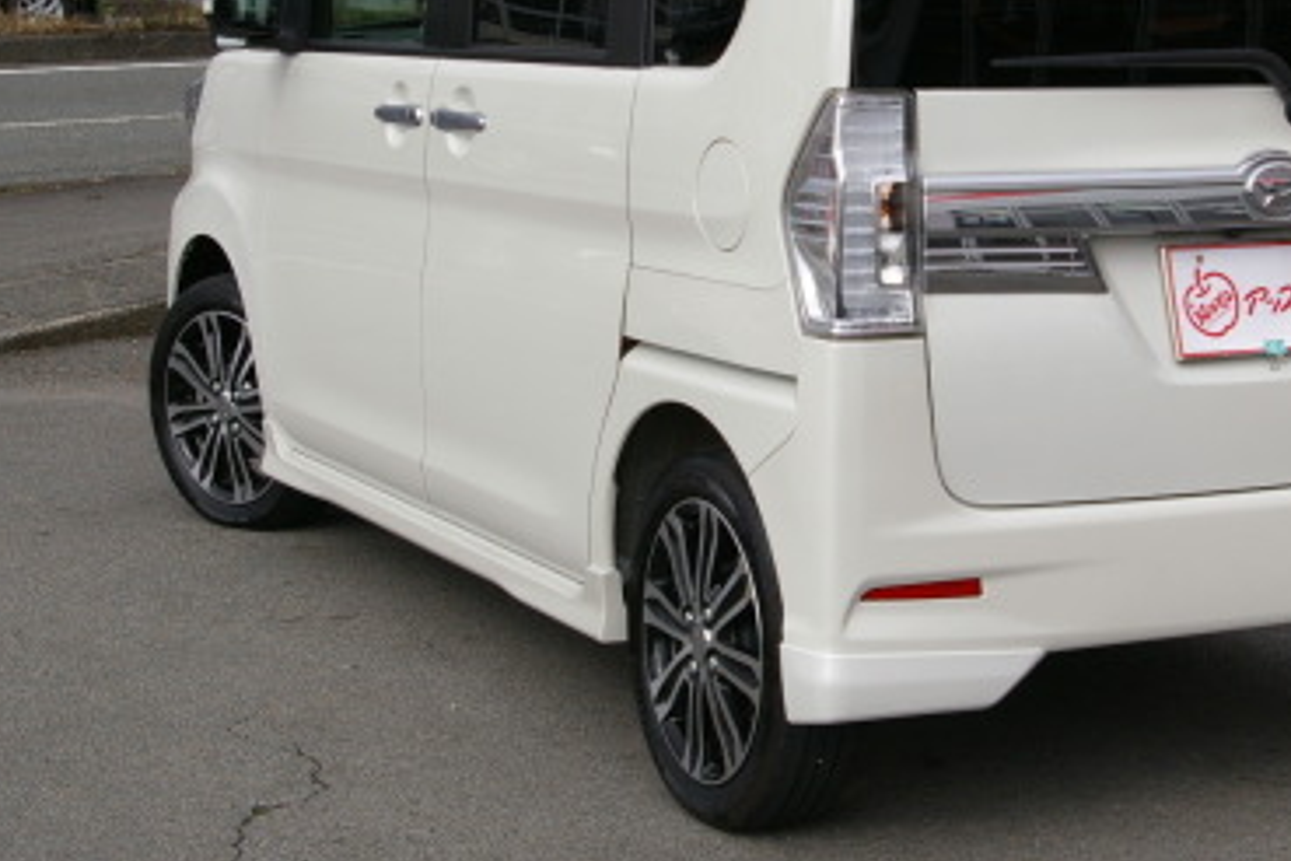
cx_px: 896
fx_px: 3079
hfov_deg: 23.5
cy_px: 210
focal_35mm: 86
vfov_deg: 15.8
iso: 200
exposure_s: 1/350
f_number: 8
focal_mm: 33
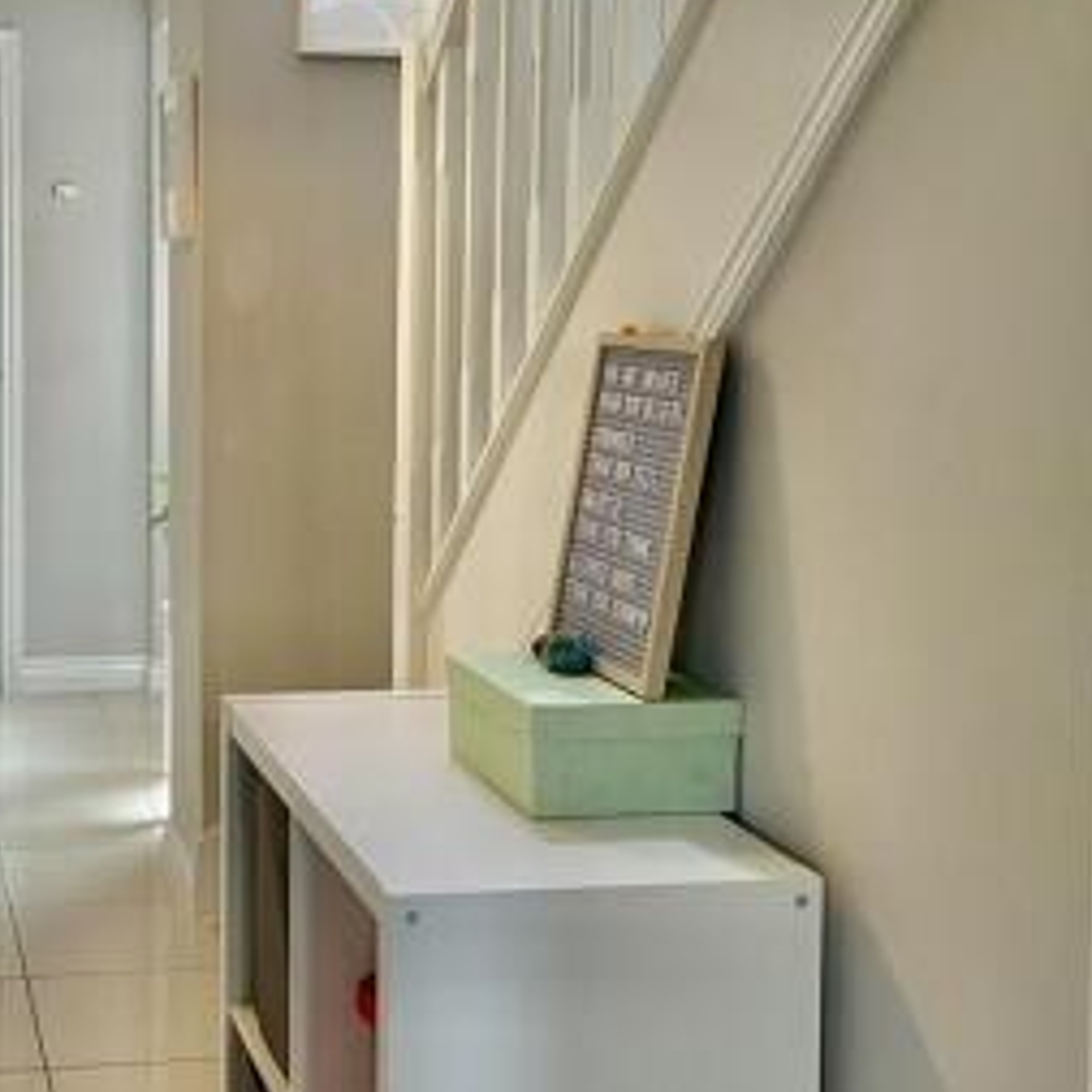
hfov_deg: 31.0
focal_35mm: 53
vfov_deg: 32.0
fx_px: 1892
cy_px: 404
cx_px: 149
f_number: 1.6
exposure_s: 1/50
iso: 80
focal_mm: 4.2
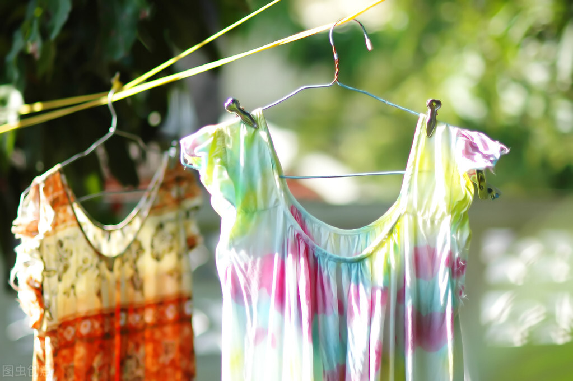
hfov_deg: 16.1
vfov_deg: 10.7
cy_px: 190
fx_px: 2027
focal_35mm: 128
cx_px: 286
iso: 200
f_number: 1.8
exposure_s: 1/1600
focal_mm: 85
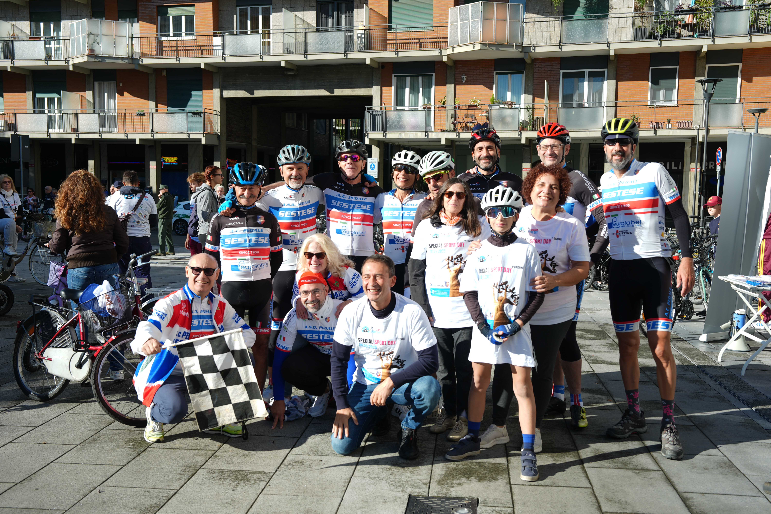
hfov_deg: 50.7
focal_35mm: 38
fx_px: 814
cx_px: 386
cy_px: 257
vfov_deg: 35.1
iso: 125
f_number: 5
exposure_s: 1/500
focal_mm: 38
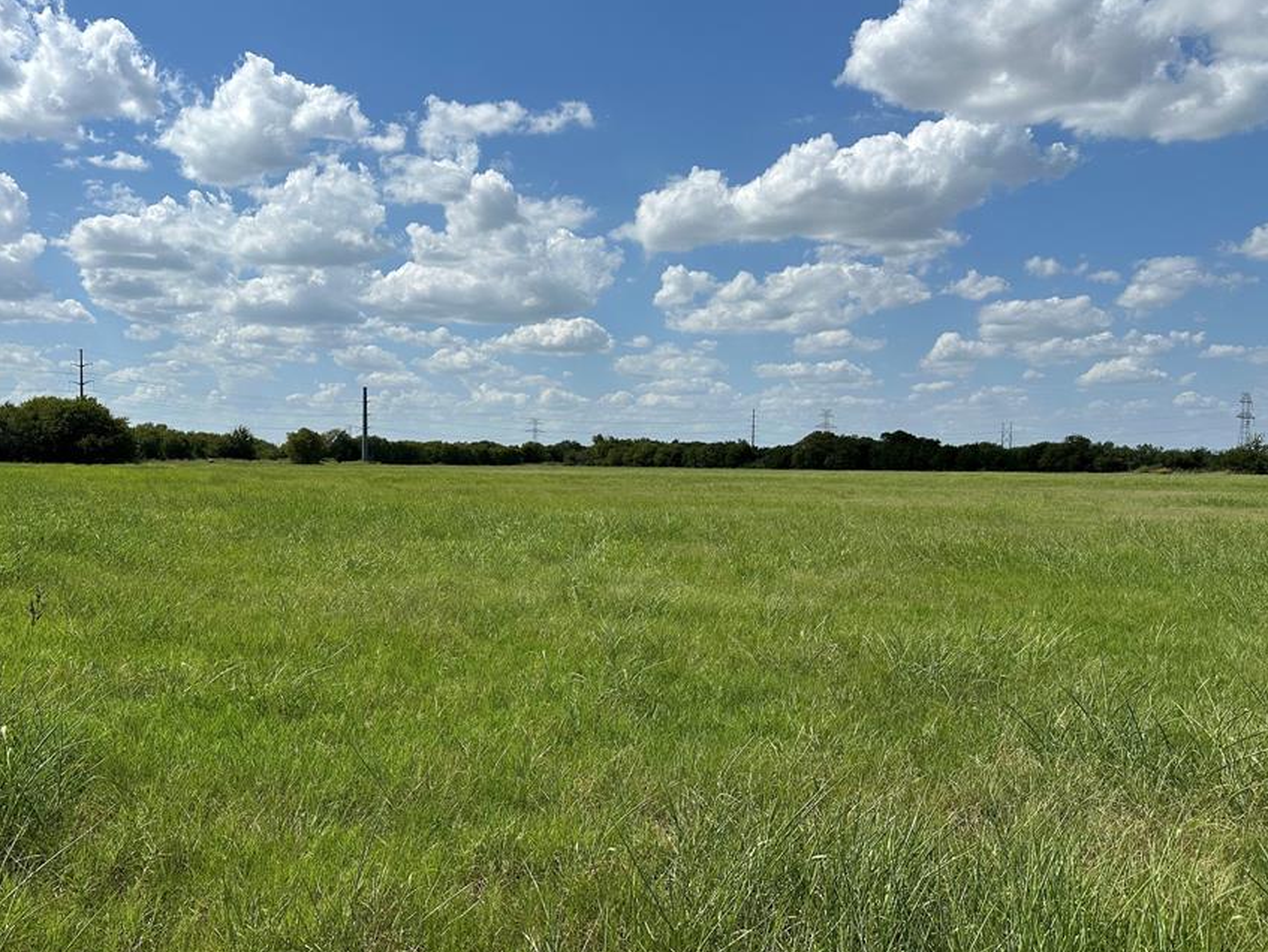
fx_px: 1063
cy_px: 515
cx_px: 573
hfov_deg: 61.5
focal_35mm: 29
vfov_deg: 48.2
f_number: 1.78
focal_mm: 6.86
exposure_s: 1/8197
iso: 80
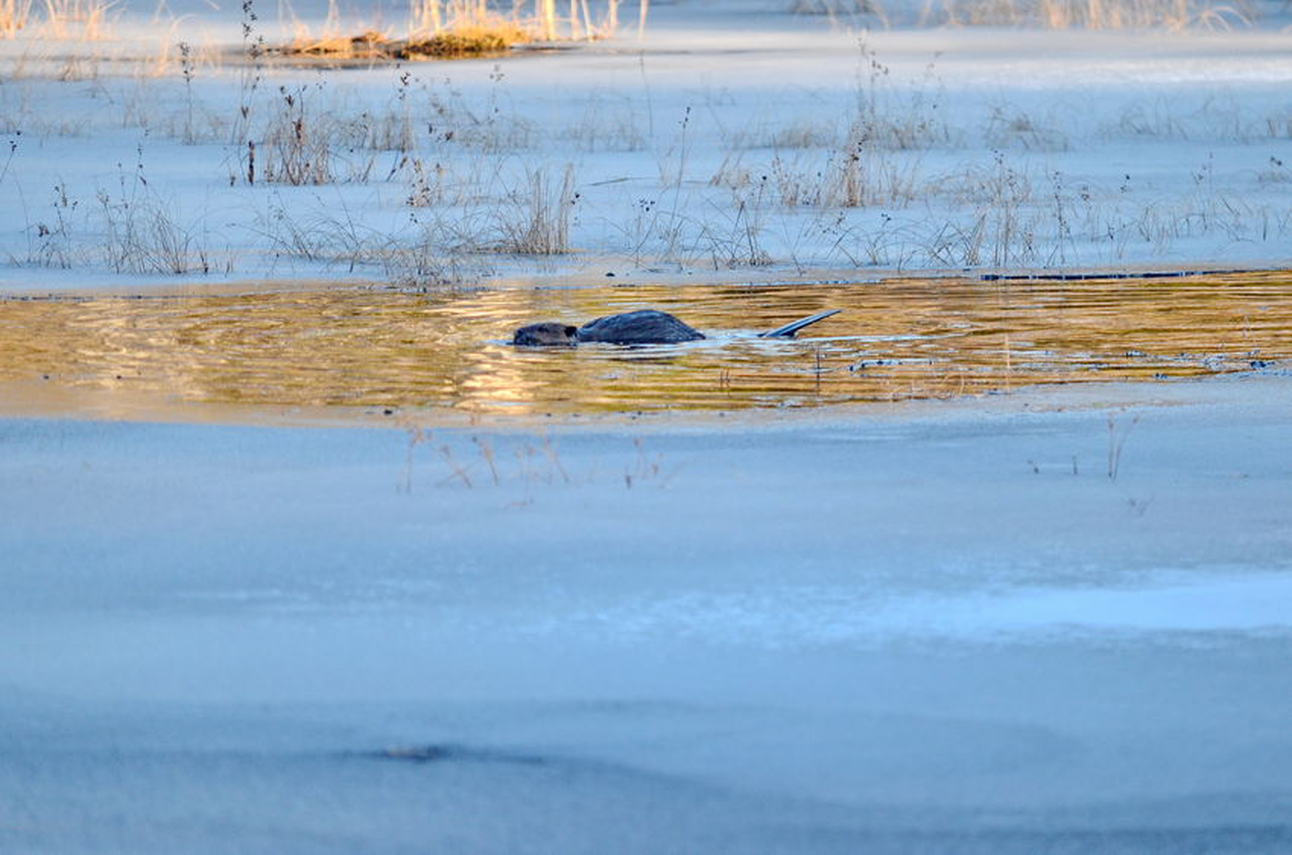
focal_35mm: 450
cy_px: 428
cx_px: 646
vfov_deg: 3.0
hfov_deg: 4.6
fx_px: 16117
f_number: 5.6
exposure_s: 1/800
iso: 1250
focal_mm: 300
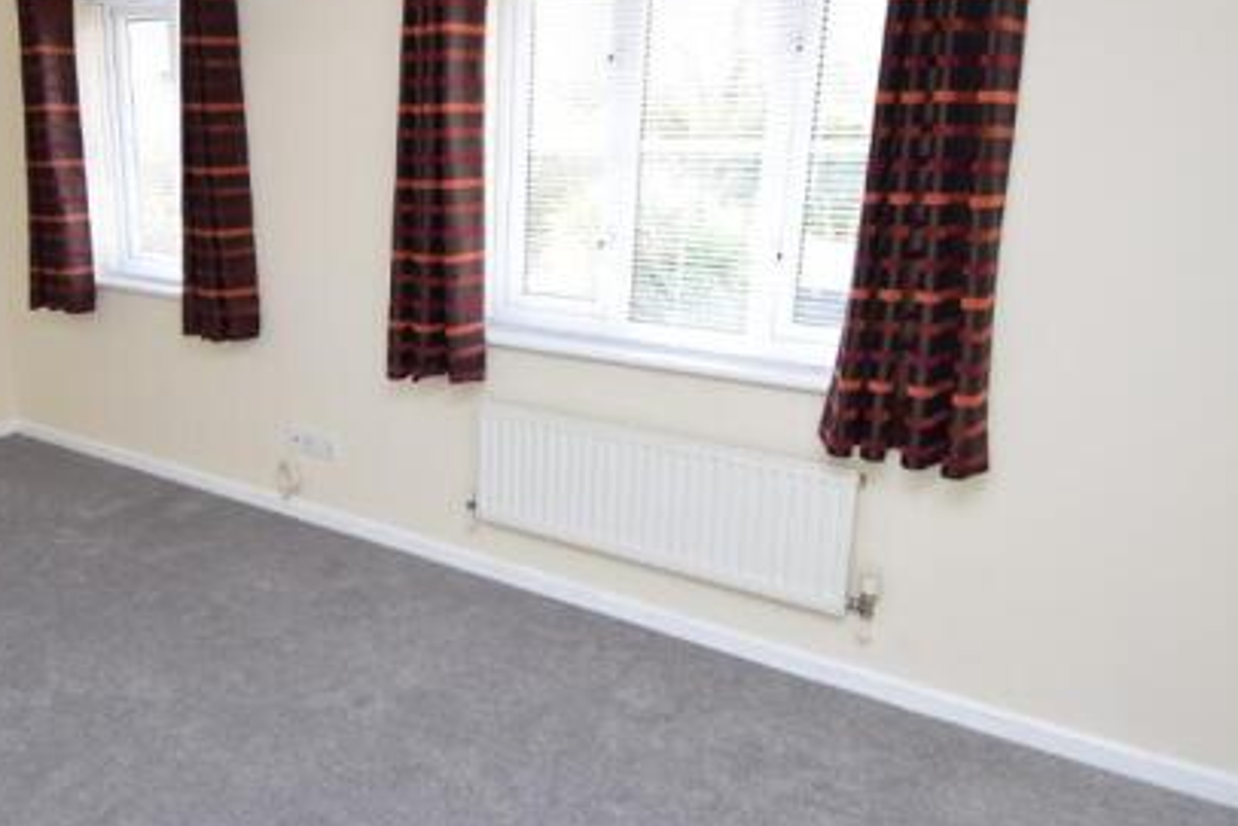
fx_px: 998
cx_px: 369
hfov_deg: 61.4
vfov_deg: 45.0
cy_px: 379
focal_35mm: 29
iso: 400
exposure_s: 1/80
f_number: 4.5
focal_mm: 12
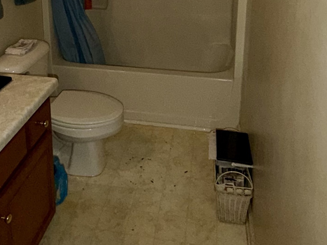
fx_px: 378
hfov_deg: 46.7
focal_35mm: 40
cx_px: 144
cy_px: -18
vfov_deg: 32.1
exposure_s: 1/60
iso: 125
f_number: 2.2
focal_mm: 2.22
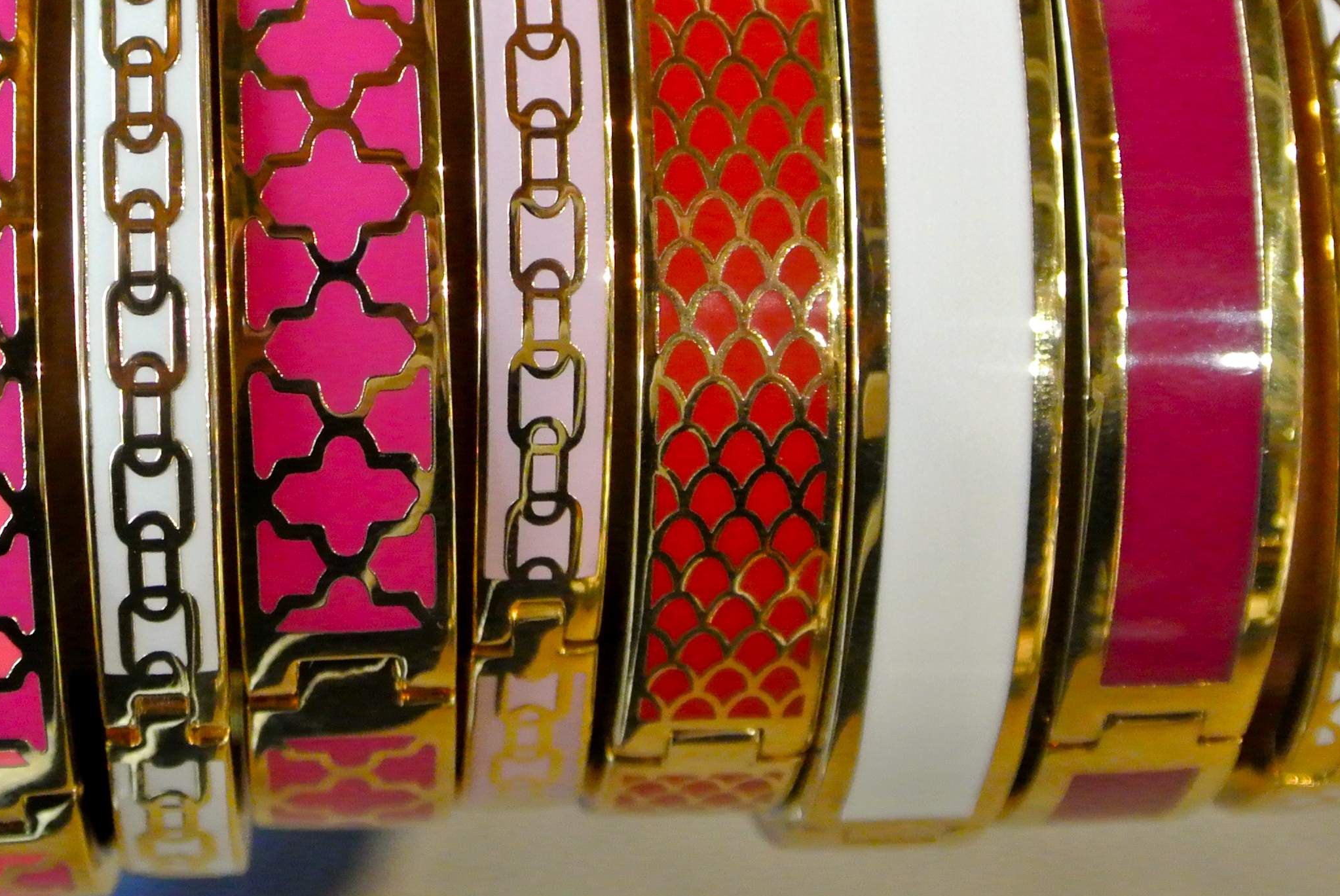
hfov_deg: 19.1
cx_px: 310
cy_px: 288
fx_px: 3950
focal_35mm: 106
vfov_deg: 12.9
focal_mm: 21.1
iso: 2000
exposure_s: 1/60
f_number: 5
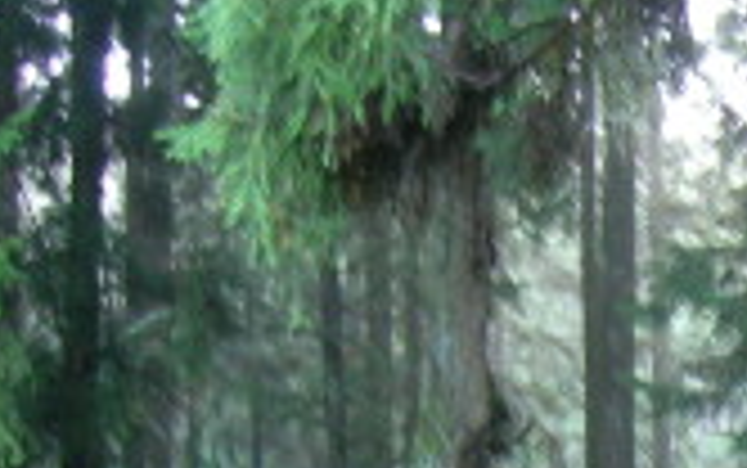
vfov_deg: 11.3
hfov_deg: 17.2
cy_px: 706
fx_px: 2261
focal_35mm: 111
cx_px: 1066
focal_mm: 5.7
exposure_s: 1/3.6
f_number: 2.9
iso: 68
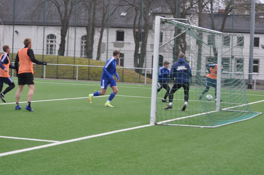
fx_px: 769
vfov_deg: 13.0
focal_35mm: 105
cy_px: 88
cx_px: 132
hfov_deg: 19.5
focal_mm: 70
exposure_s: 1/125
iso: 400
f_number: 4.5
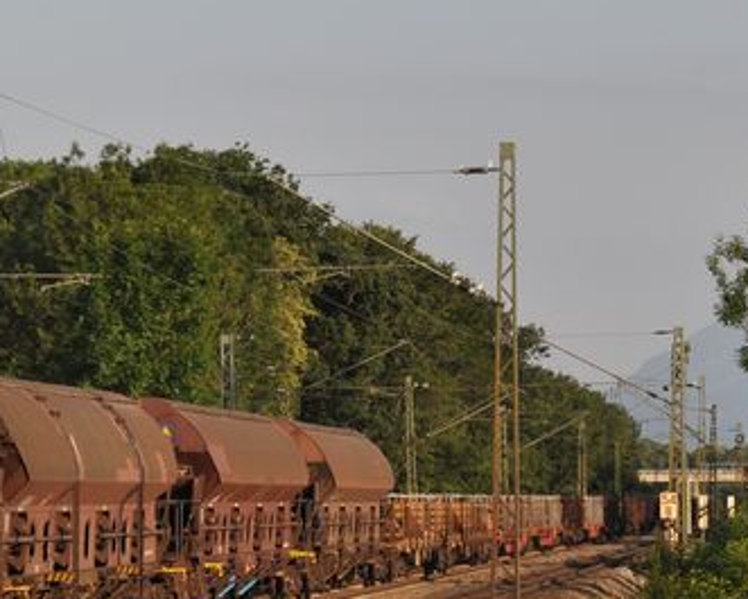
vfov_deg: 7.4
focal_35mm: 209
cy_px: 246
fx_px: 4628
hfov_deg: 9.2
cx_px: 127
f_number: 8
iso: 320
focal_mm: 48
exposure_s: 1/800
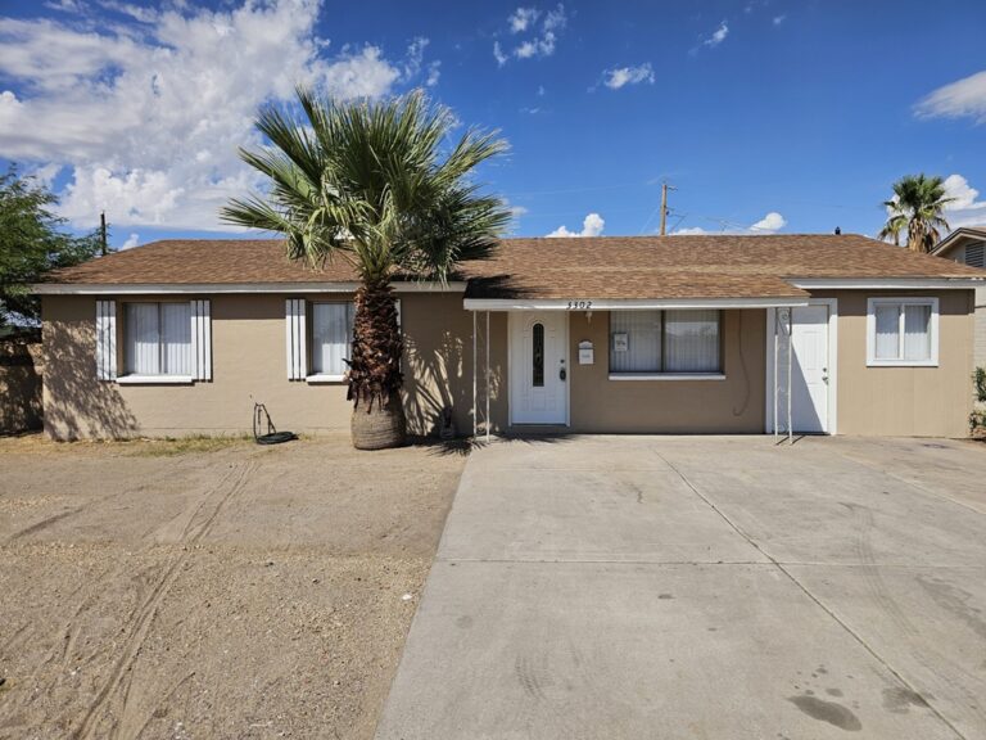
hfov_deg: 73.9
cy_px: 370
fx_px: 655
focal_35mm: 23
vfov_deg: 58.9
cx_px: 493
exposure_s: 1/1529
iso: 10
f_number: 1.7
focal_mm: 6.3
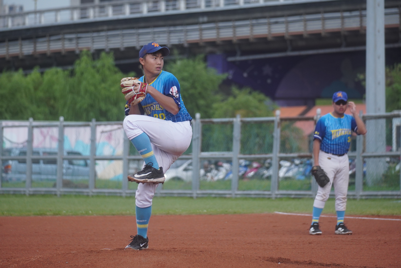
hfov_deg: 6.6
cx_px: 200
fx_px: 3458
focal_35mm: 310
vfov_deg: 4.4
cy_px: 134
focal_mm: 207
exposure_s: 1/2000
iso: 800
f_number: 6.3
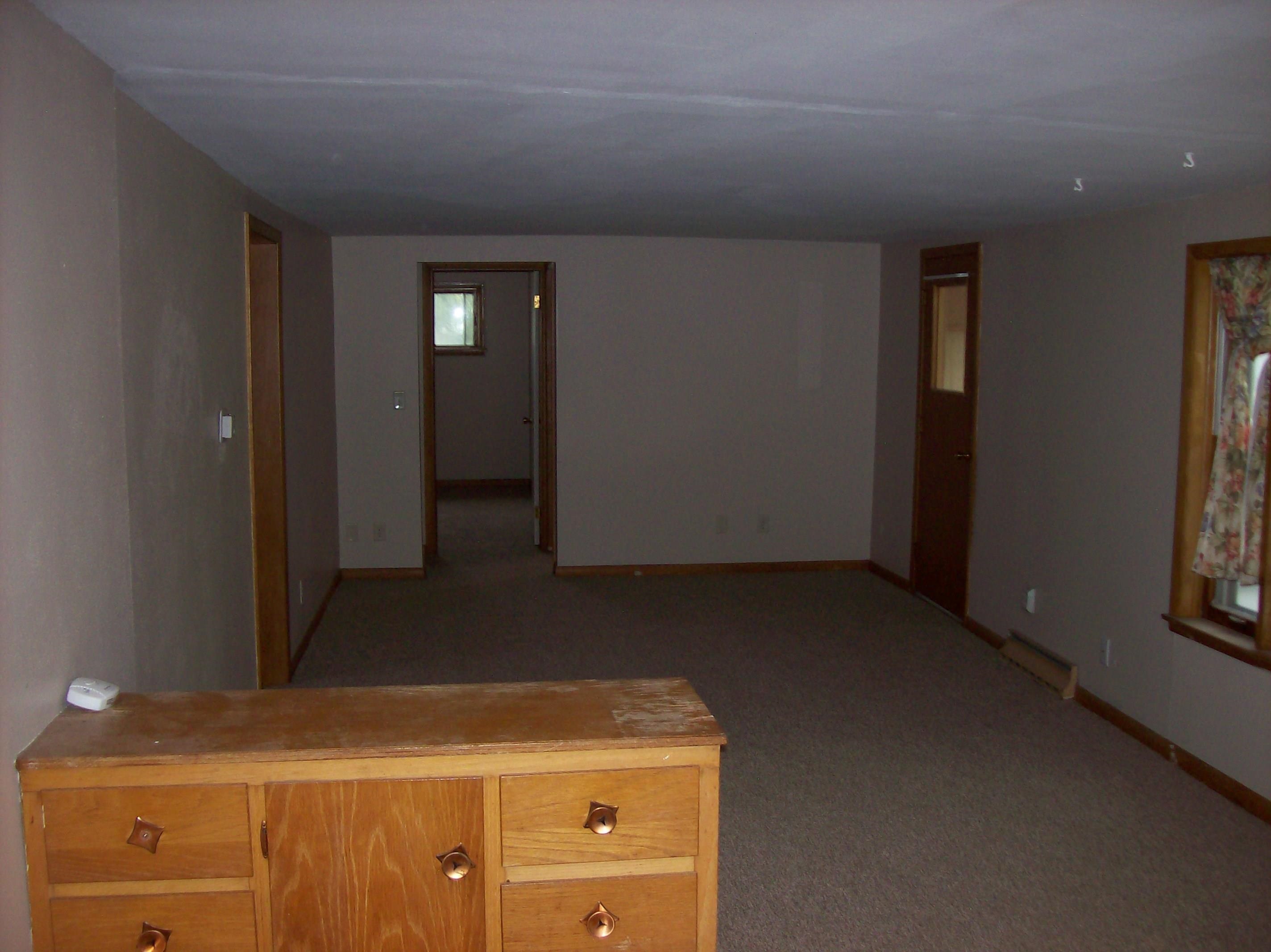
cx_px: 636
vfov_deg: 39.6
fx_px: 1321
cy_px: 476
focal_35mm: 36
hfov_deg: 51.4
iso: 80
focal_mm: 6
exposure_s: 1/64
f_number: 2.7
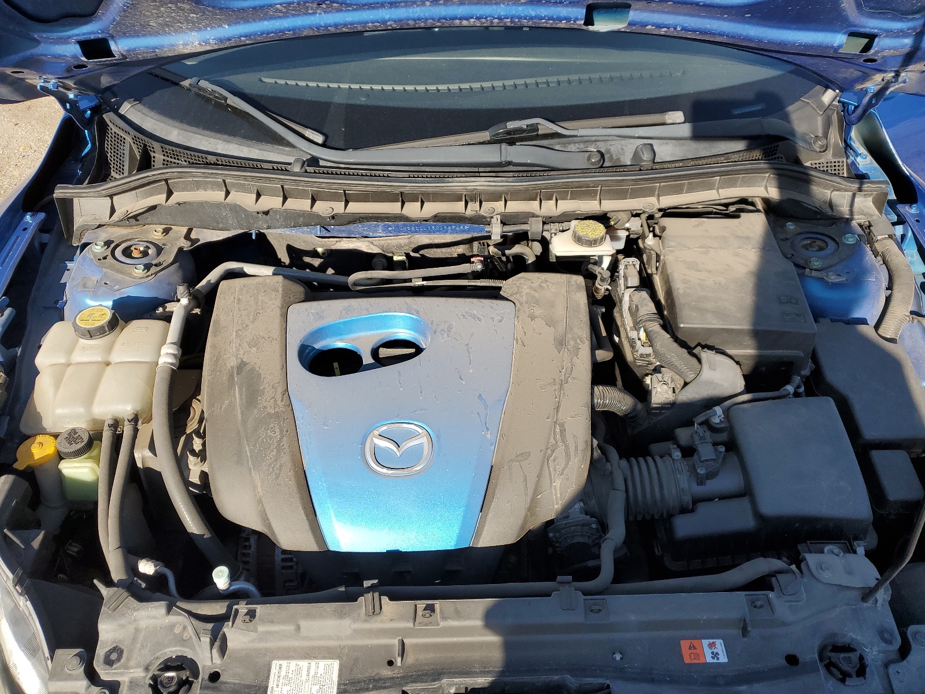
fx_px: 695
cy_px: 347
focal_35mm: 26
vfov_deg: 53.1
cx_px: 462
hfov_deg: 67.3
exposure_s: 1/1667
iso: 50
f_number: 1.5
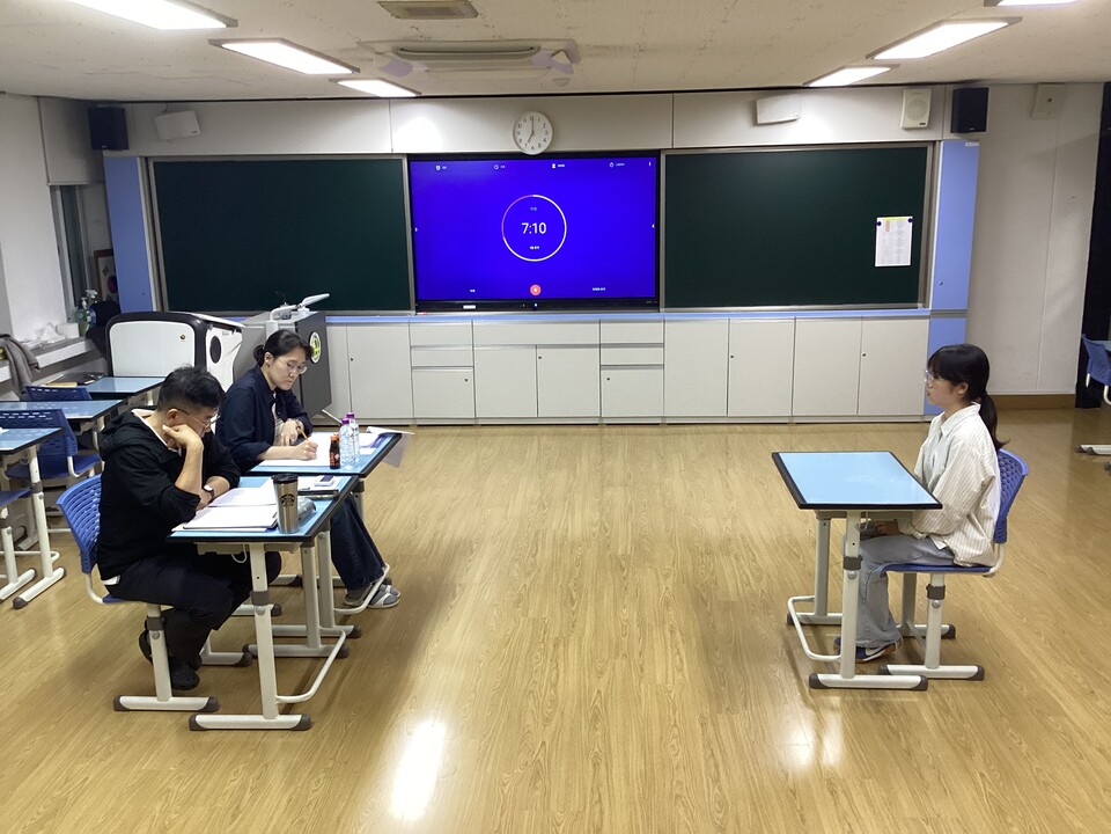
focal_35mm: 31
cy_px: 417
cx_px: 556
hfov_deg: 58.4
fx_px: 995
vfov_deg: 45.4
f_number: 2.4
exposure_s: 1/60
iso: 200
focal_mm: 3.3
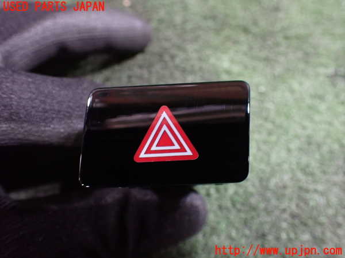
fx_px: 299
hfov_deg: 60.0
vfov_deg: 46.8
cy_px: 129
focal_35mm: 30
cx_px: 172
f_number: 2.3
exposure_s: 1/30
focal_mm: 5.4
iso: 1000
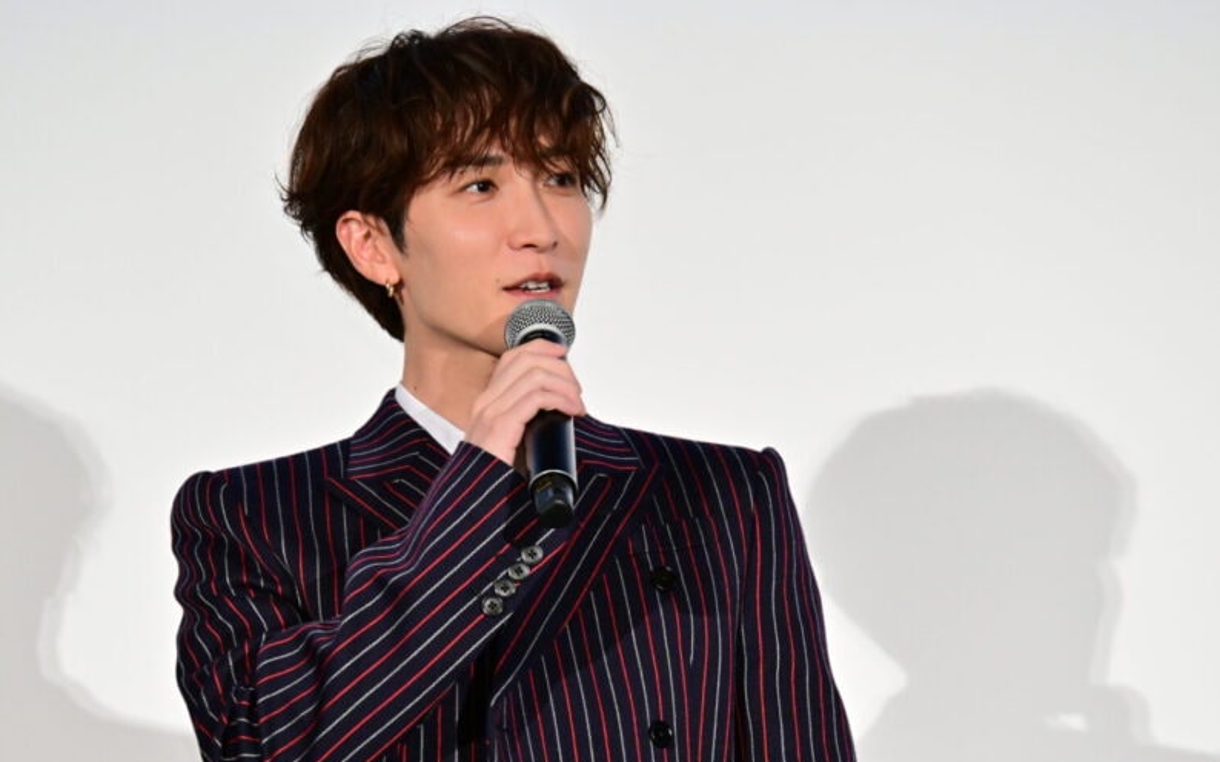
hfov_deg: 9.1
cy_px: 511
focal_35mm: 230
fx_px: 7646
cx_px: 564
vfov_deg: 5.7
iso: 3200
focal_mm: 175
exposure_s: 1/200
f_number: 6.3
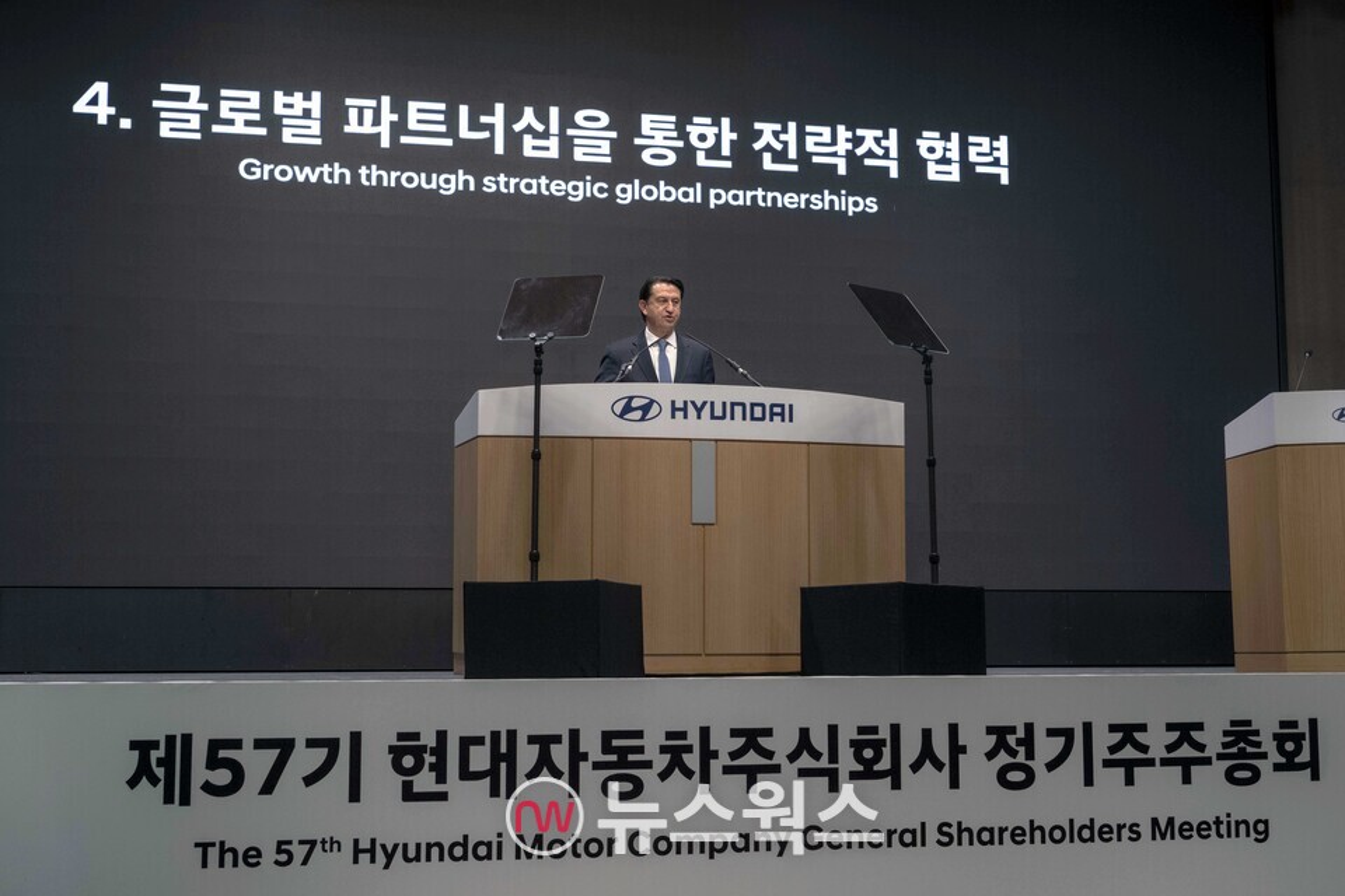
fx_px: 1868
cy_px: 448
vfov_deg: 27.0
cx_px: 672
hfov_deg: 39.6
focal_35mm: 50
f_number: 6.3
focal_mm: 50
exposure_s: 1/160
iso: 1600
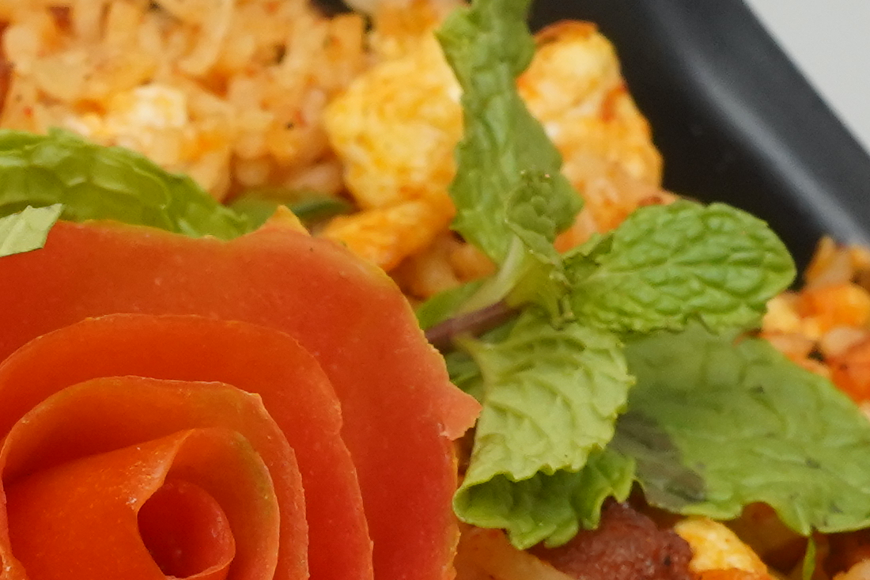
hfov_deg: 11.2
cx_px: -138
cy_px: 1052
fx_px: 4349
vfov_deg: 7.4
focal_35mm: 180
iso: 2000
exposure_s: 1/100
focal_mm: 33
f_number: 13
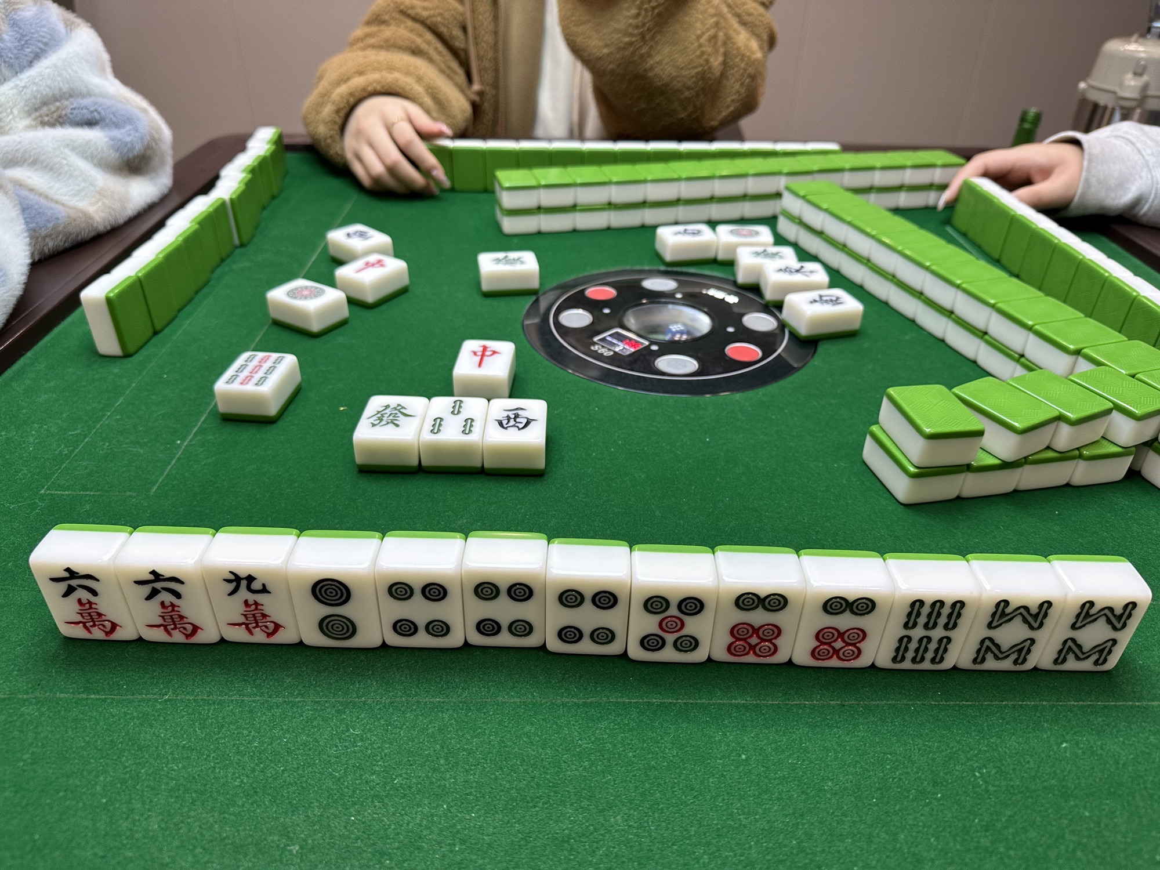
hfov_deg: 71.6
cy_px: 435
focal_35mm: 24
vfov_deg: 56.8
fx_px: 804
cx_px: 580
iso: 160
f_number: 1.78
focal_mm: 6.86
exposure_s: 1/100
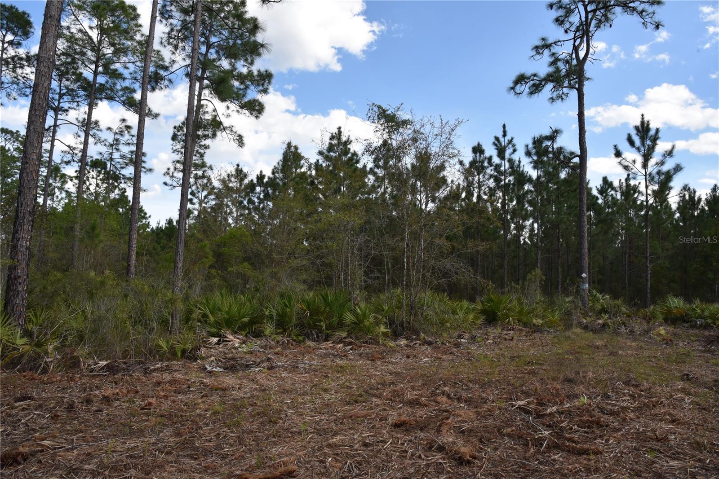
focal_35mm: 24
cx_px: 360
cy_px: 240
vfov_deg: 53.1
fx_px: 479
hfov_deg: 73.7
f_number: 13
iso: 1250
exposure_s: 1/640
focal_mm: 24
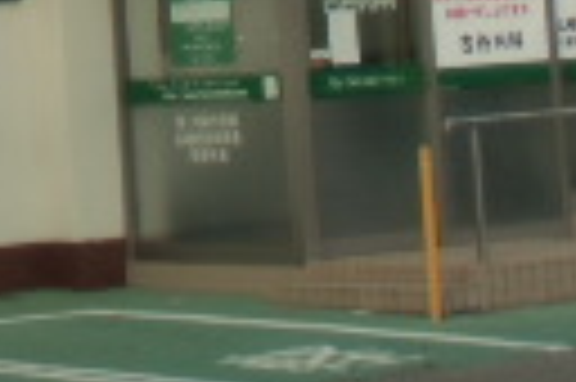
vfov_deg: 5.4
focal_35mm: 244
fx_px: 3899
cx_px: -252
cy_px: -625
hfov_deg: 8.3
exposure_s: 1/200
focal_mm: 8.29
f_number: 4.2
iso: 64
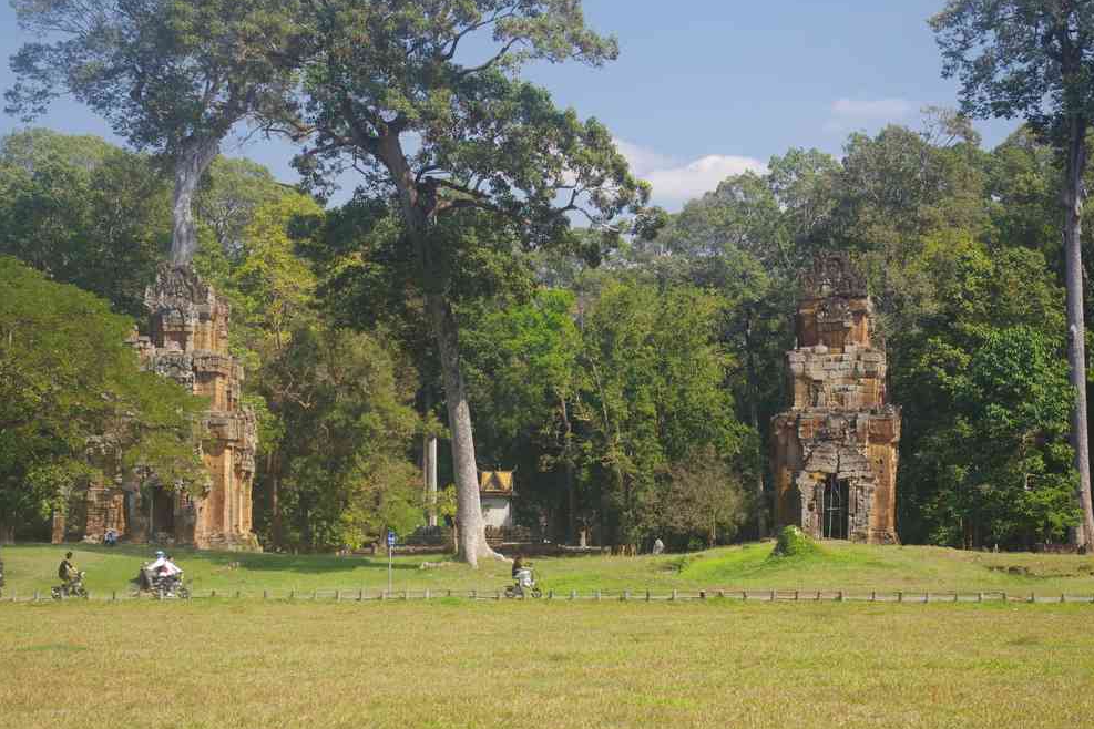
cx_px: 551
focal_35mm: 84
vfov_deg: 16.4
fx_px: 2537
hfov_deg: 24.3
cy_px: 363
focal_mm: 55
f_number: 9
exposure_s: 1/100
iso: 200
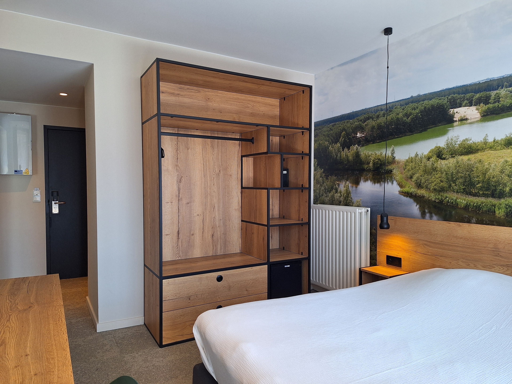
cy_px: 192
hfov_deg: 73.9
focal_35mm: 23
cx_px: 256
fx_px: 340
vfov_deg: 58.9
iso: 80
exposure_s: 1/50
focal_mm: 5.54
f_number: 1.8
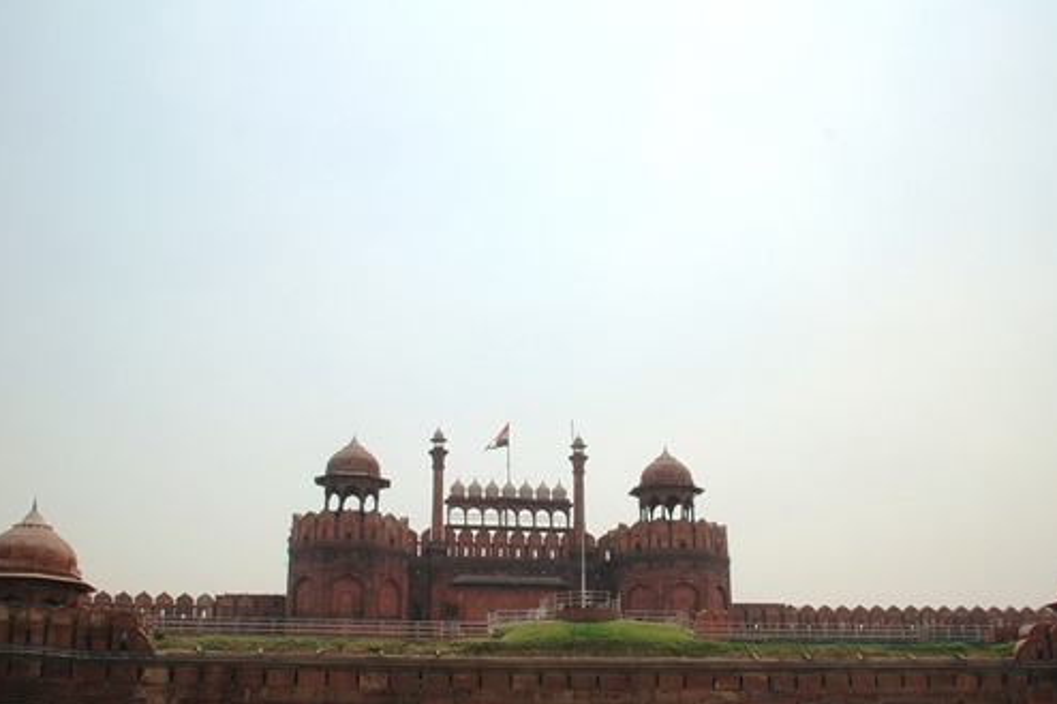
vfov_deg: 37.6
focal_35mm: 35
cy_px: 447
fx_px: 1027
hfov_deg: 54.4
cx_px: 539
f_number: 11
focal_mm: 18
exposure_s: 1/500
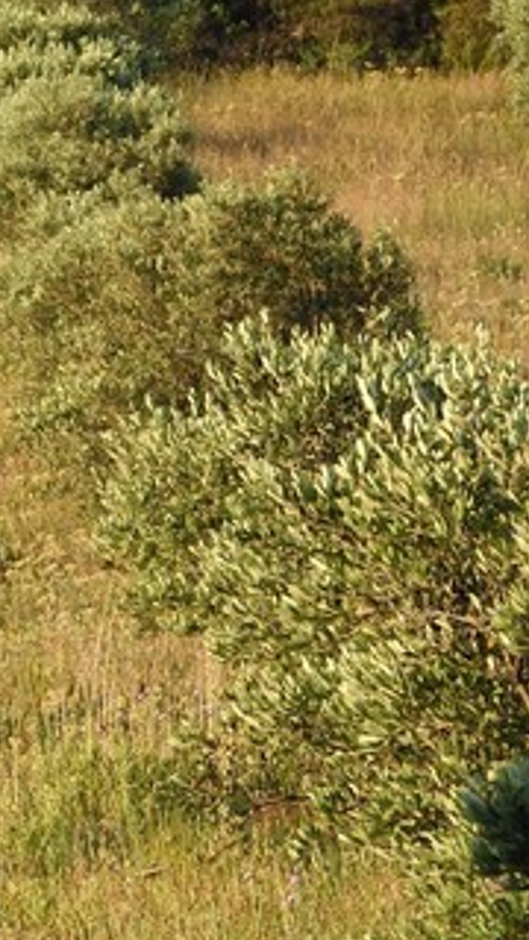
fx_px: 13316
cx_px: -1443
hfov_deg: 2.2
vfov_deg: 4.0
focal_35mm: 534
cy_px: -43
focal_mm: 102
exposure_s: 1/200
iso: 320
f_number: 10
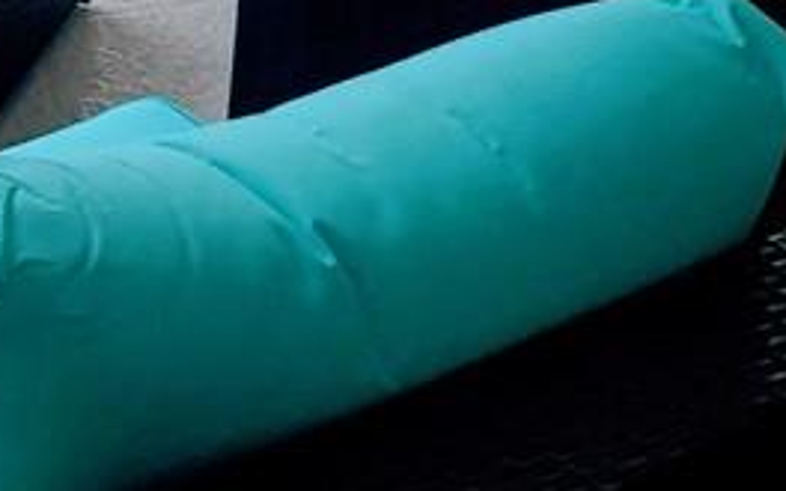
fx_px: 2292
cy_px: -500
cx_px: 146
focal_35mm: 107
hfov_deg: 19.2
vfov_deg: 11.1
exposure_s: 1/167
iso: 50
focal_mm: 4.3
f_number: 2.4
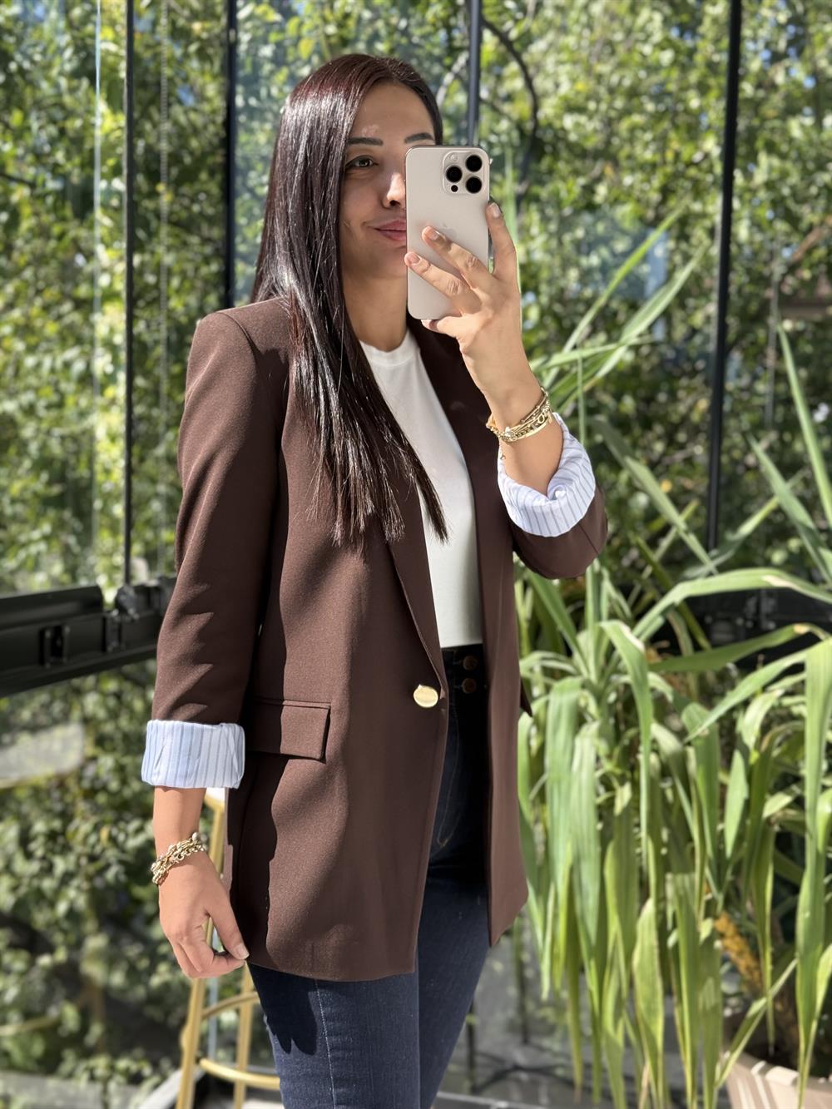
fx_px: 1538
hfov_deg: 30.3
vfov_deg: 39.7
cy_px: 554
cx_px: 416
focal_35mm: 48
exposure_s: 1/669
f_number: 1.78
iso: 100
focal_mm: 6.76
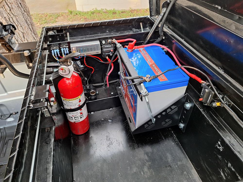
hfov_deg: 73.9
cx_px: 122
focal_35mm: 23
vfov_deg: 58.9
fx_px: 161
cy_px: 91
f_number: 1.8
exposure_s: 1/30
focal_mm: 5.54
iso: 200
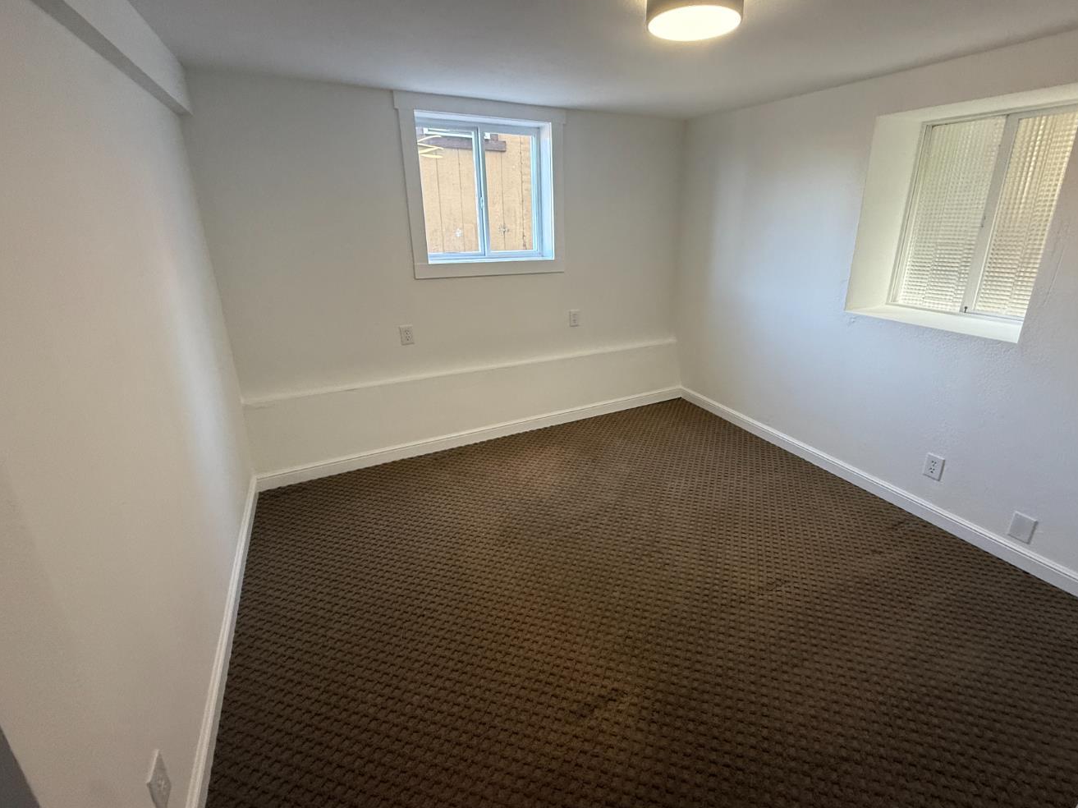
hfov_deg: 94.3
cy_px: 370
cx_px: 589
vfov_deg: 77.9
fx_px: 498
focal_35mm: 16
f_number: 2.2
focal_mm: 2.22
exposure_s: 1/99
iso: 250
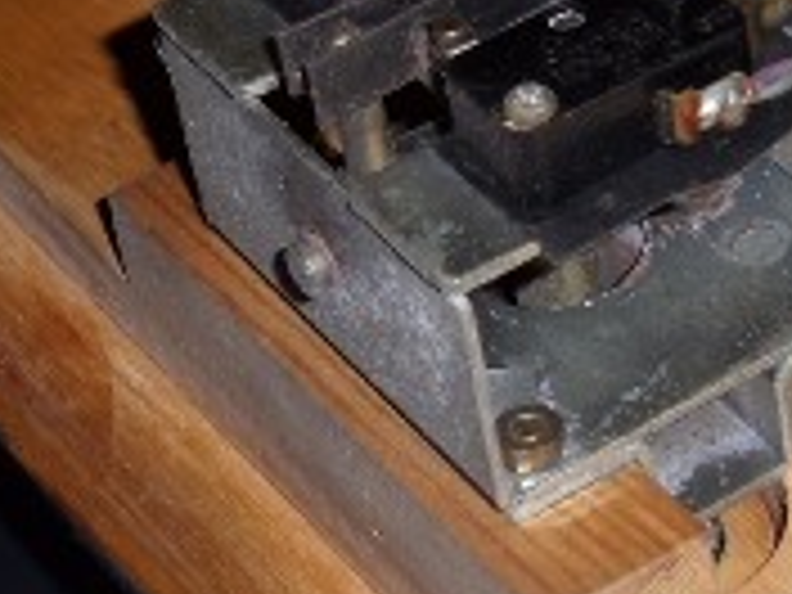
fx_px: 3912
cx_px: 598
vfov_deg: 8.7
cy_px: 198
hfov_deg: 11.5
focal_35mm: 171
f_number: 11.8
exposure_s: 1/60
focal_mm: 12
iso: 200
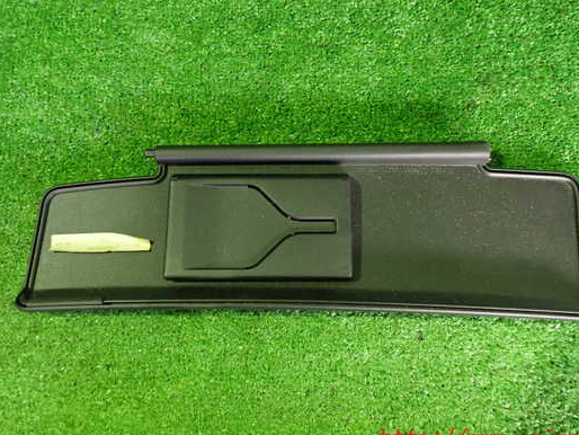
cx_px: 297
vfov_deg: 40.7
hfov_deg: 52.6
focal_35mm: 35
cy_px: 201
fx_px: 586
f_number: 2.3
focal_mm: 5.4
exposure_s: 1/25
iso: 800
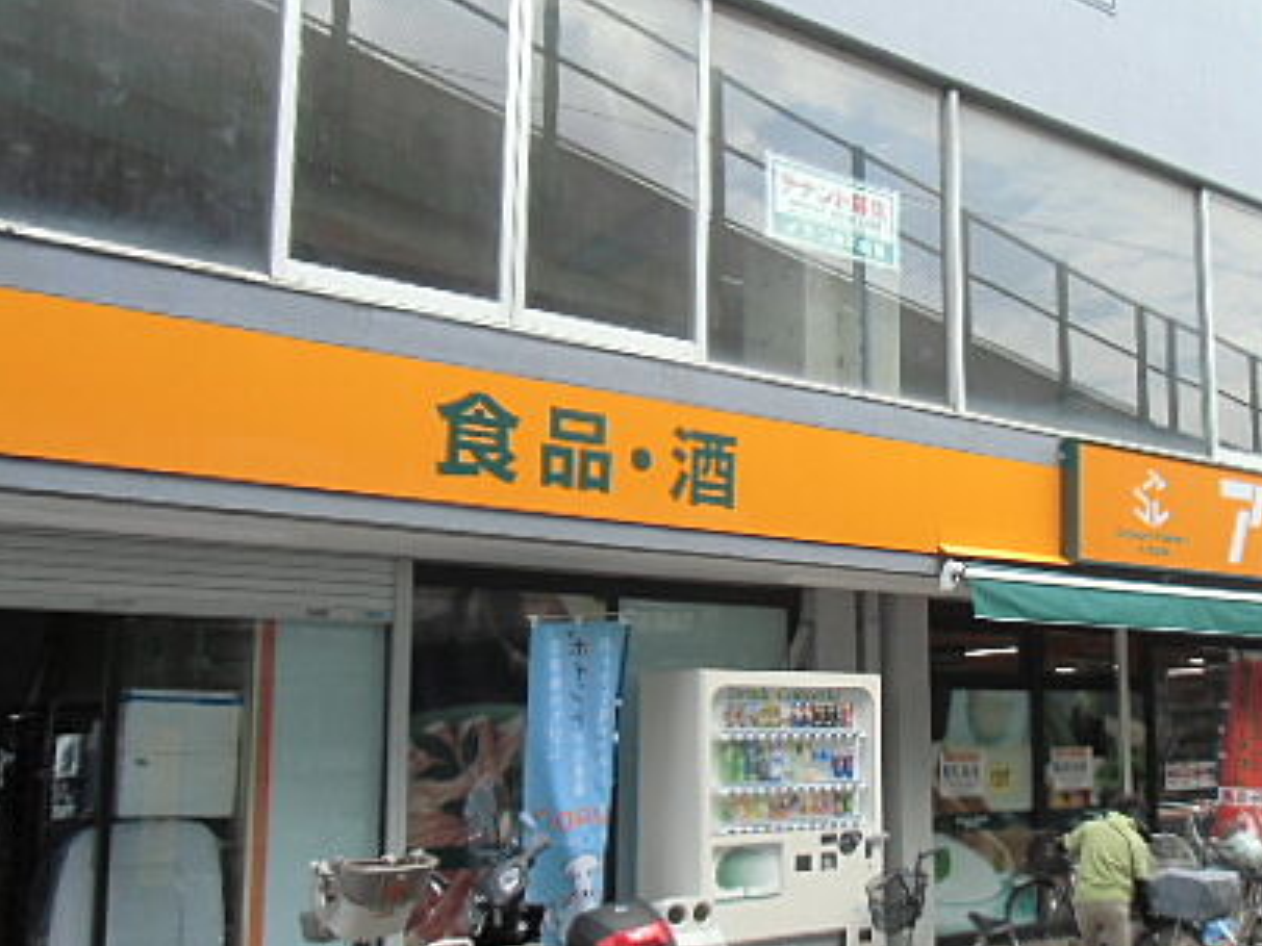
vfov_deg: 37.5
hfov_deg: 47.7
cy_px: 587
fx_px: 1385
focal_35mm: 38
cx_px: 893
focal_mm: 4.24
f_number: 3
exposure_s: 1/250
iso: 64
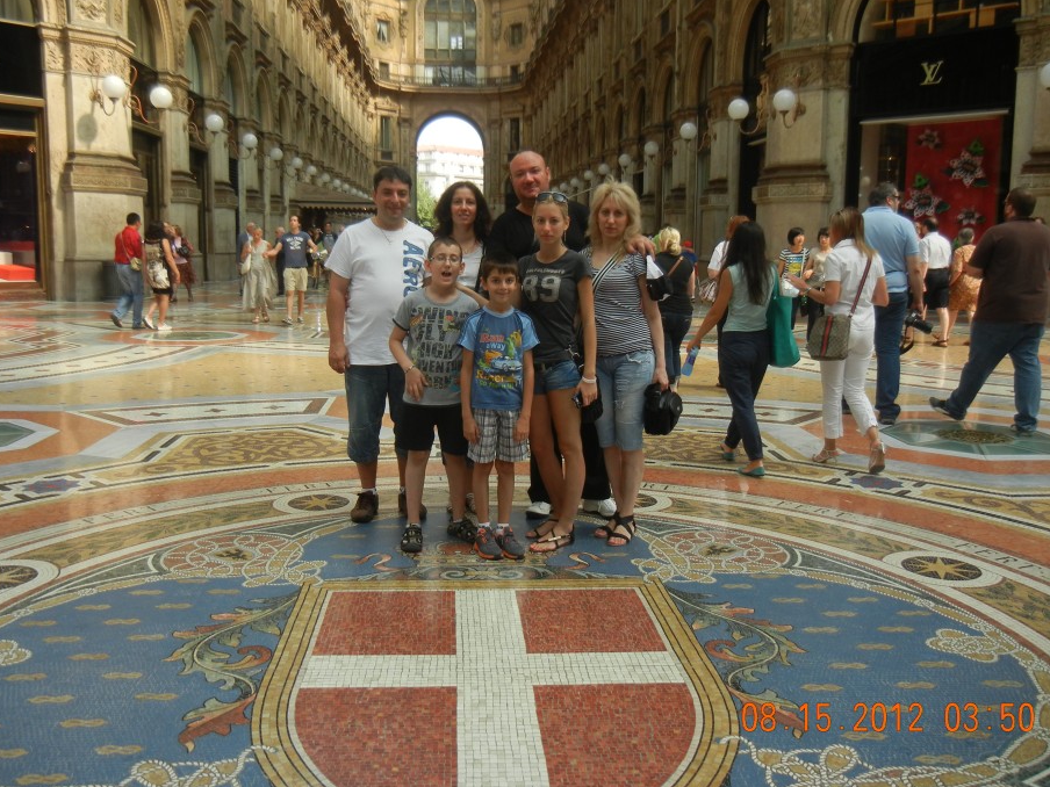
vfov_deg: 41.8
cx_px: 512
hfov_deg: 54.0
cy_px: 364
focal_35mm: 34
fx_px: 1031
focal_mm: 5.4
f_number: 3.5
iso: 160
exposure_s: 1/288
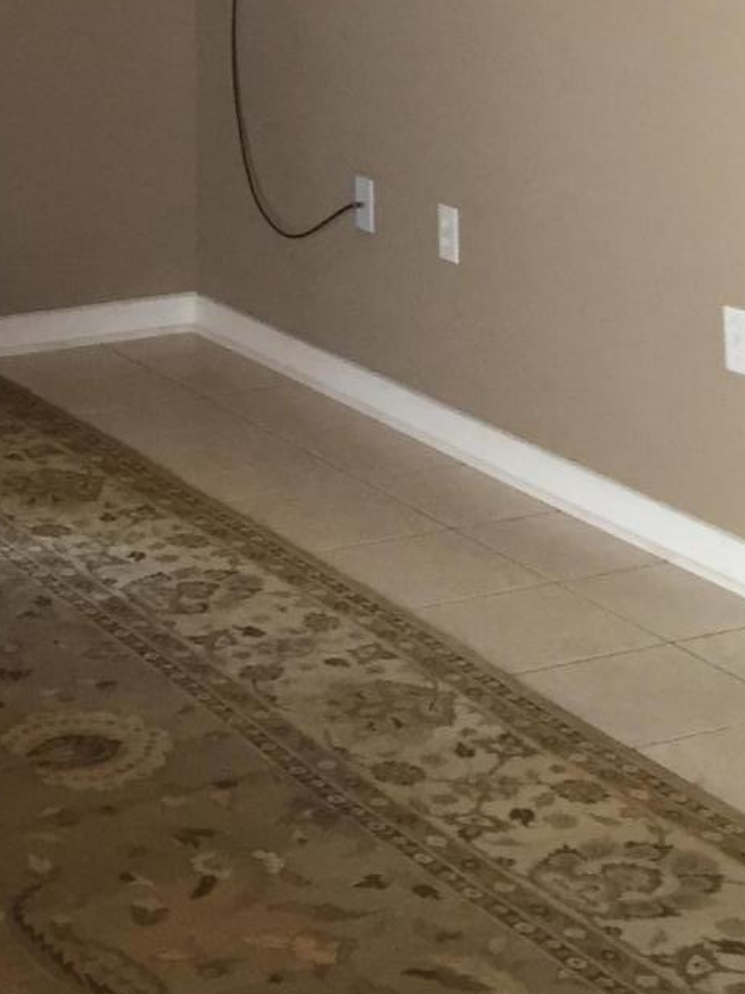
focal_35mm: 93
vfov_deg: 18.3
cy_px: -562
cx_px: 153
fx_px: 2669
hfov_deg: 15.8
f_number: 2.2
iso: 80
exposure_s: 1/30
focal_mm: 4.15
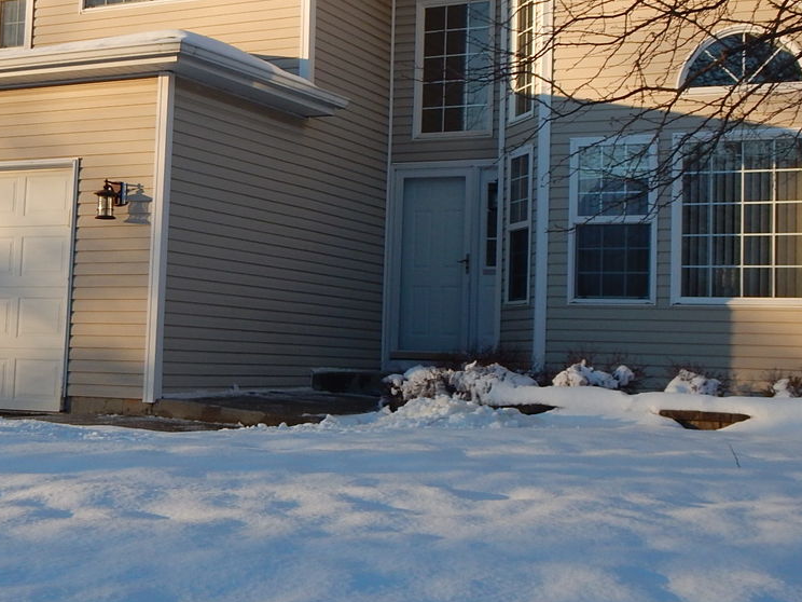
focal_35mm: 60
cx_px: 414
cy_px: 237
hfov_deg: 32.2
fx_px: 1390
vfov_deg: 24.4
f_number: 3.2
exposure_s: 1/800
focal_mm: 5.6
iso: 125
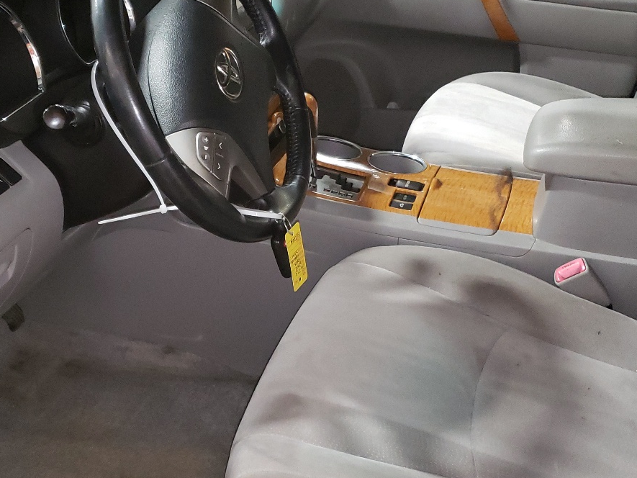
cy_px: 276
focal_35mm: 47
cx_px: 268
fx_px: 865
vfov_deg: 30.8
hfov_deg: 40.3
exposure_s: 1/24
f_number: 1.5
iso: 433
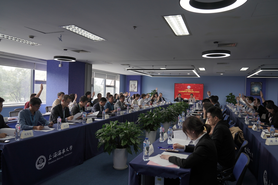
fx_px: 216
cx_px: 139
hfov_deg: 65.5
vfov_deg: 46.4
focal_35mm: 28
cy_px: 92
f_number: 4.5
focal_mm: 28
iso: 400
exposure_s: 1/100
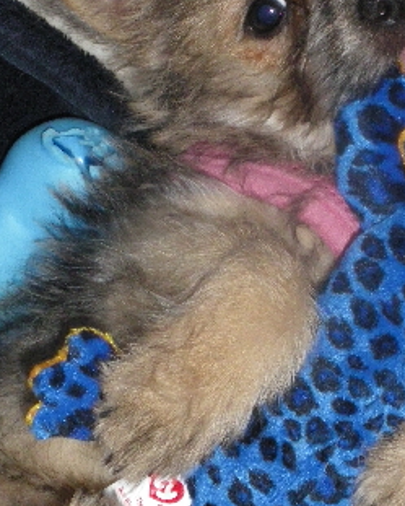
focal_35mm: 112
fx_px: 1677
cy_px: 242
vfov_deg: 17.1
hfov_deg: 13.7
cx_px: 303
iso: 400
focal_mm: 9
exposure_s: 1/60
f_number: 4.4
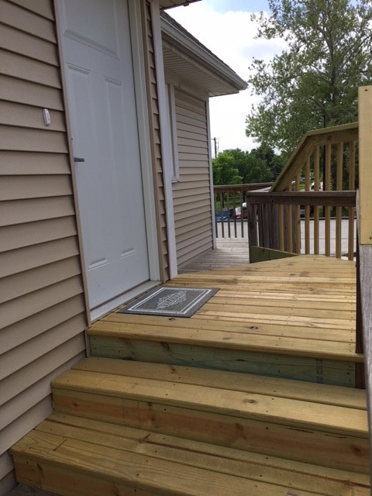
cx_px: 186
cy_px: 248
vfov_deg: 61.7
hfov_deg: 48.2
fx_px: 416
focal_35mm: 29
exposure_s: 1/1241
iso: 25
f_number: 2.2
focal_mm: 4.15
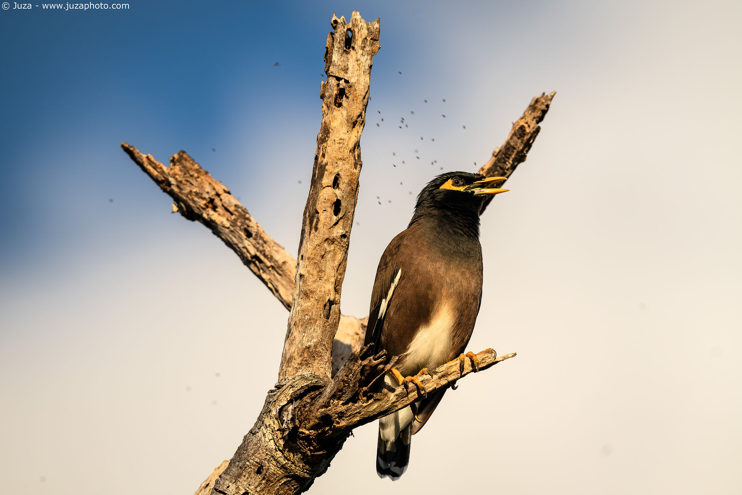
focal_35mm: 900
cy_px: 248
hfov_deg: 2.3
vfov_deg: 1.5
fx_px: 18549
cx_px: 371
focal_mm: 600
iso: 400
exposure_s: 1/640
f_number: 9
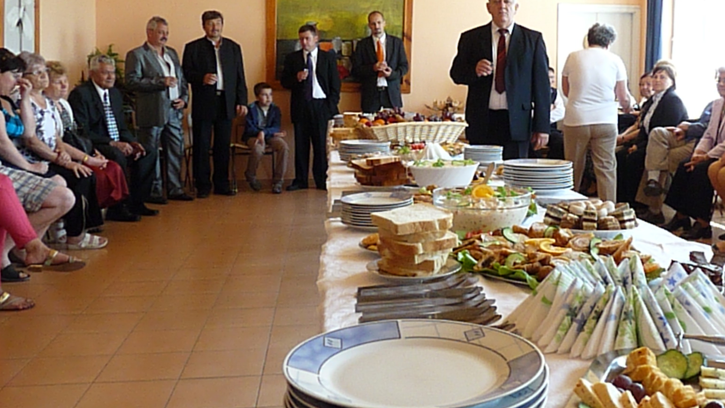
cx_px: 455
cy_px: 145
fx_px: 750
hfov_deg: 51.1
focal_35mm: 39
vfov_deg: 30.3
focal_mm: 4.8
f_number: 4
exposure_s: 1/125
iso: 800
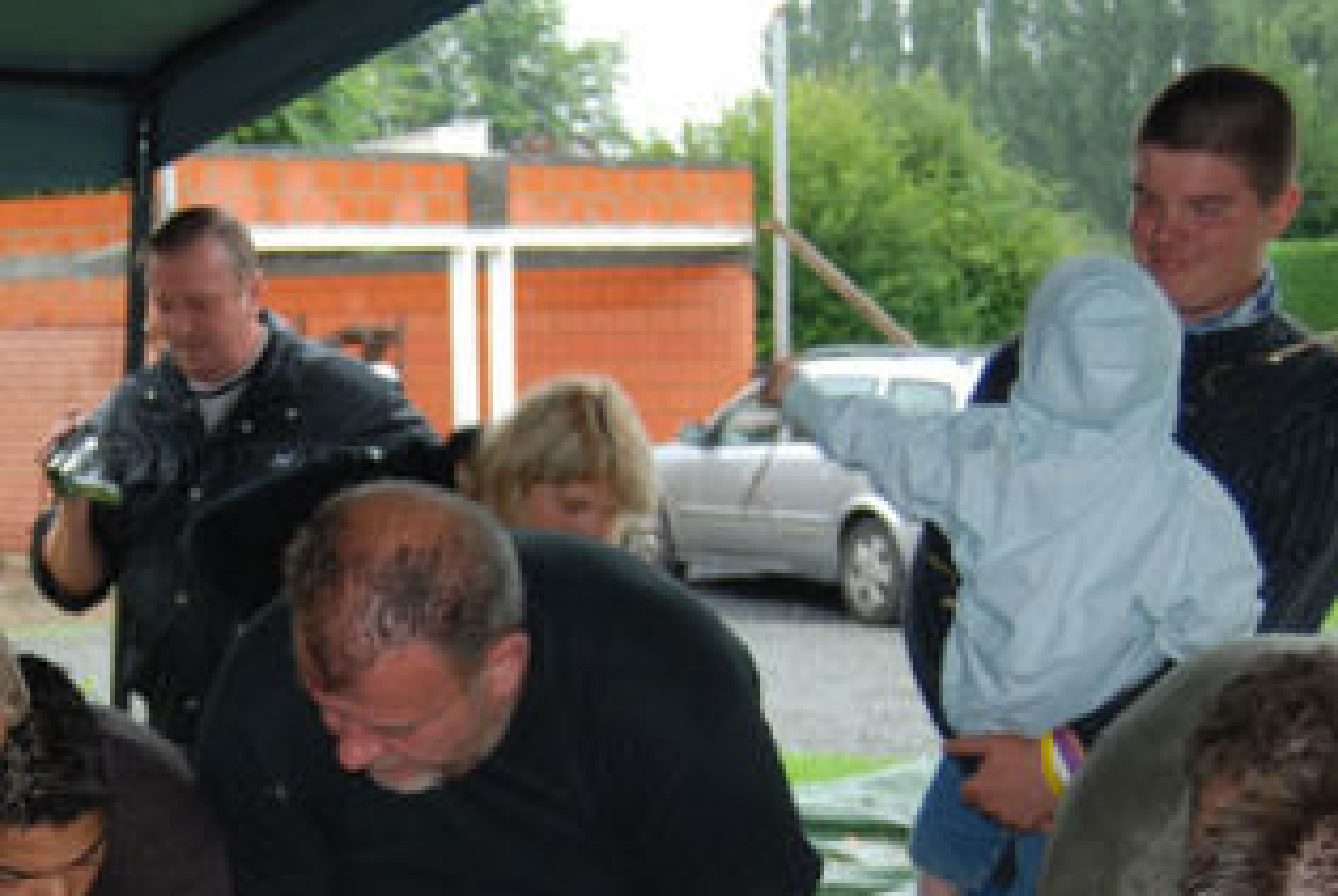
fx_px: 2977
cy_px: 777
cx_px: 289
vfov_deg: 16.9
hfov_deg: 25.0
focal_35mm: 80
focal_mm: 28
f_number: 3.5
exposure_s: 1/60
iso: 100
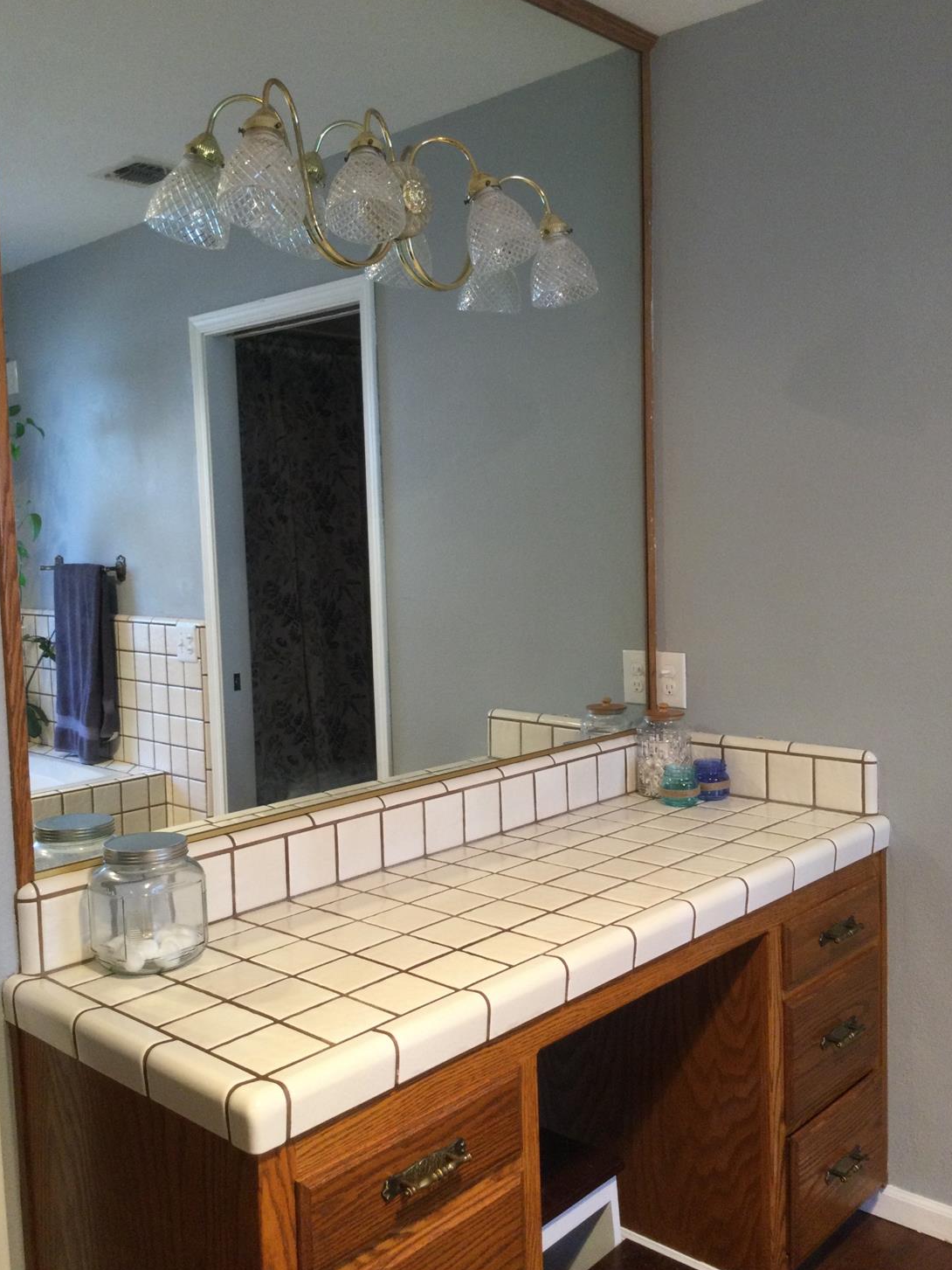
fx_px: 1173
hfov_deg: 44.2
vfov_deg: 56.8
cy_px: 628
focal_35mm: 32
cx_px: 472
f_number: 2.4
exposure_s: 1/30
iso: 50
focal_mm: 3.3
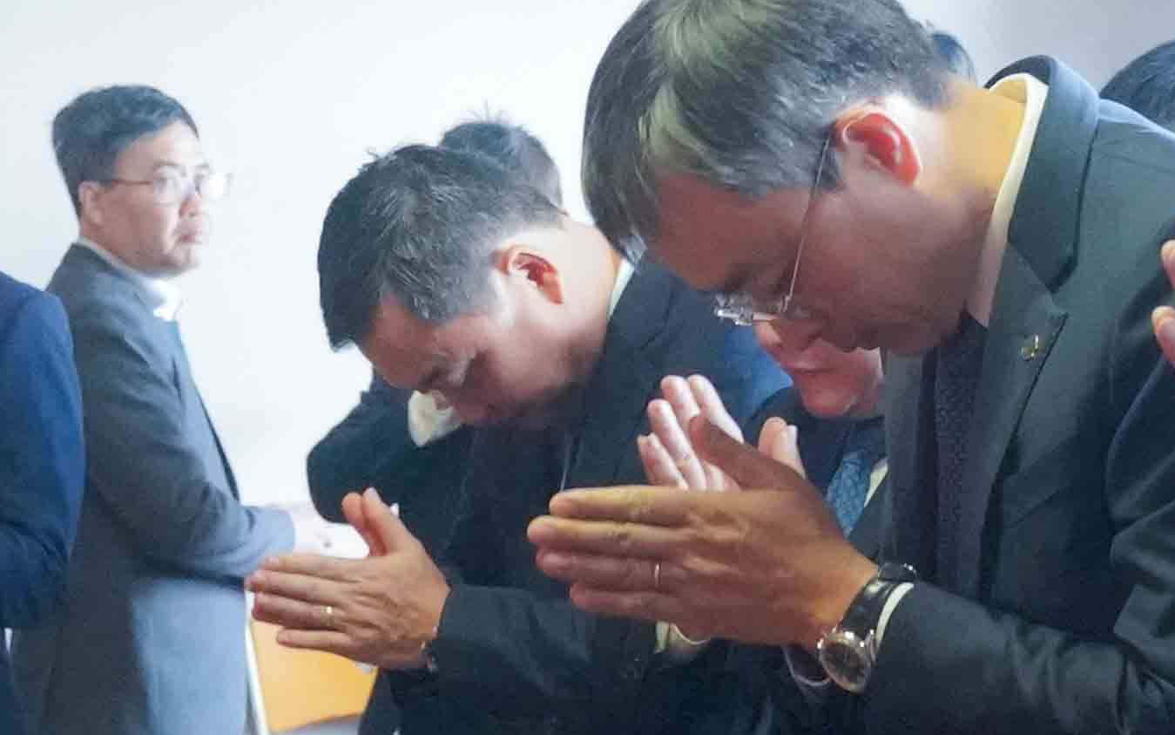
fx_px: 4355
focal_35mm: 136
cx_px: 996
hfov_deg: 15.2
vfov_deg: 9.6
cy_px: 473
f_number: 4.5
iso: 12800
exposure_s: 1/200
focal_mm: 30
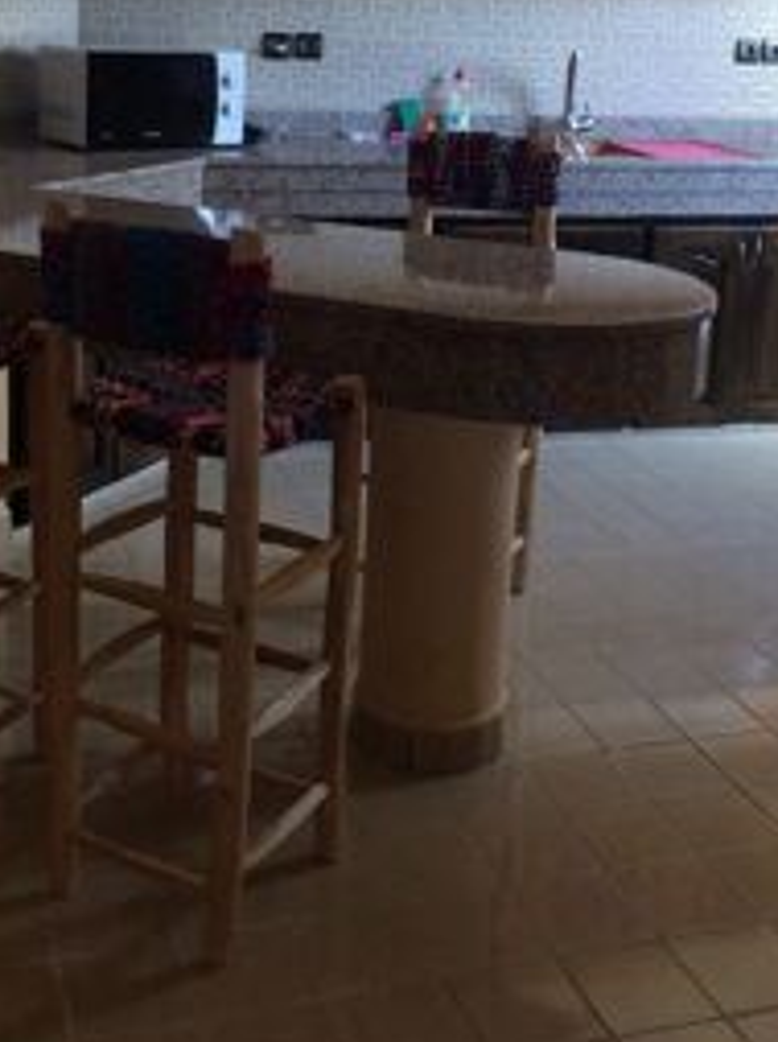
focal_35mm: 49
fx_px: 1472
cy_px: 266
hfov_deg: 29.6
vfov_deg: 38.0
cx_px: 325
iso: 80
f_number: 2.2
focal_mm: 4.15
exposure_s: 1/33
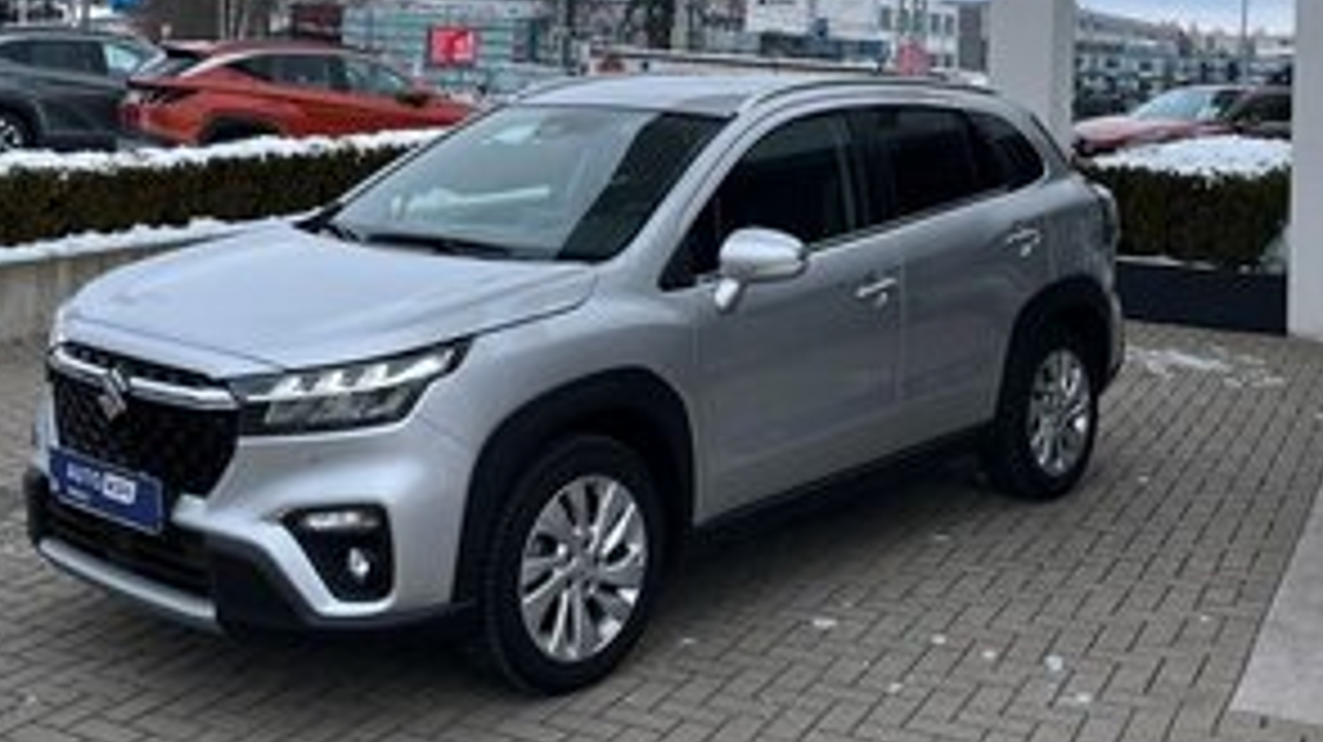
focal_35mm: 47
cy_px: -36
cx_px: 630
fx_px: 1648
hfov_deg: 43.7
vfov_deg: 24.0
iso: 50
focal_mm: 5.1
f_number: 1.6
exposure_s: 1/432
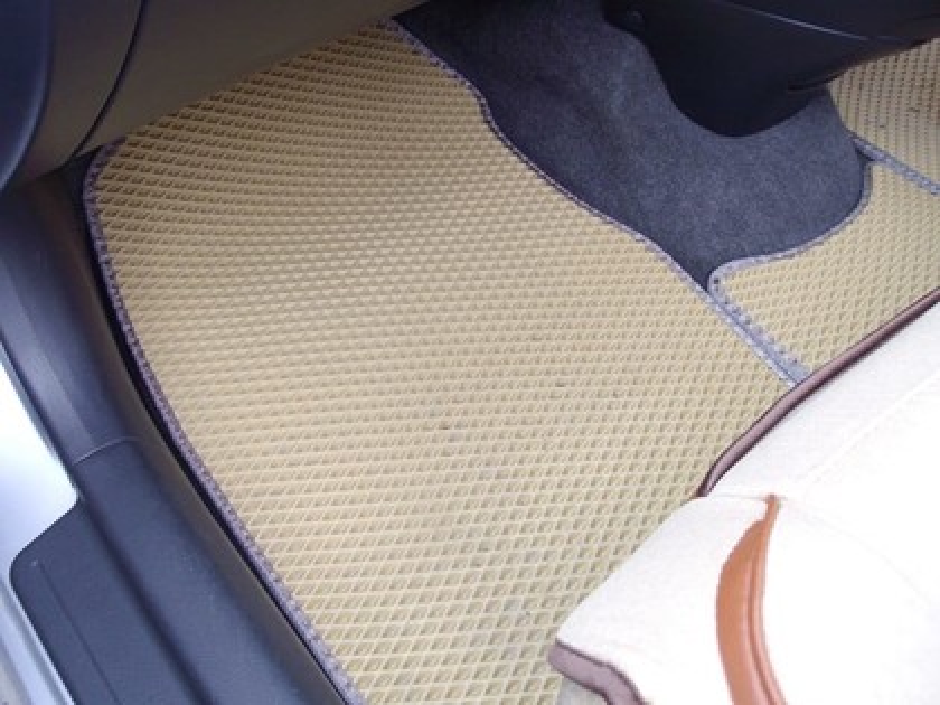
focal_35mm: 36
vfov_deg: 39.7
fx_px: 978
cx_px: 470
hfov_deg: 51.4
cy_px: 352
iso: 160
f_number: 2.7
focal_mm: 6
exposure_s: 1/50
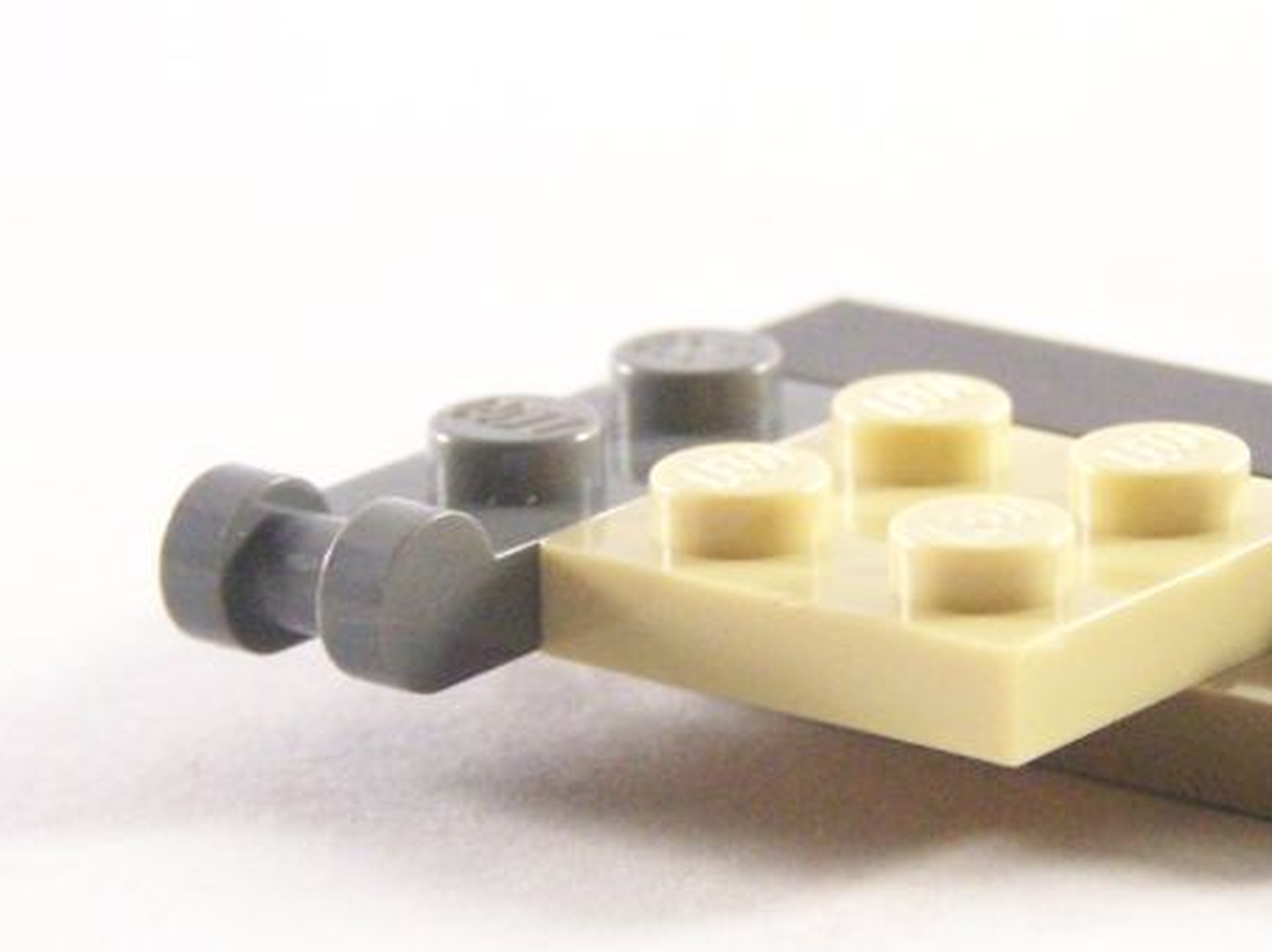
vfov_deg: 6.3
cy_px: 532
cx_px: 975
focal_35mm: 237
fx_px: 8704
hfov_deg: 8.3
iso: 400
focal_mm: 17.5
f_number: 3.2
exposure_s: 1/60
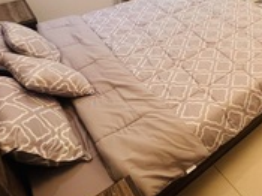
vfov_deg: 38.4
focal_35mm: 34
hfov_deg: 47.3
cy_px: 14
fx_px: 257
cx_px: 246
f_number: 1.8
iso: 160
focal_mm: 1.57
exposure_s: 1/50
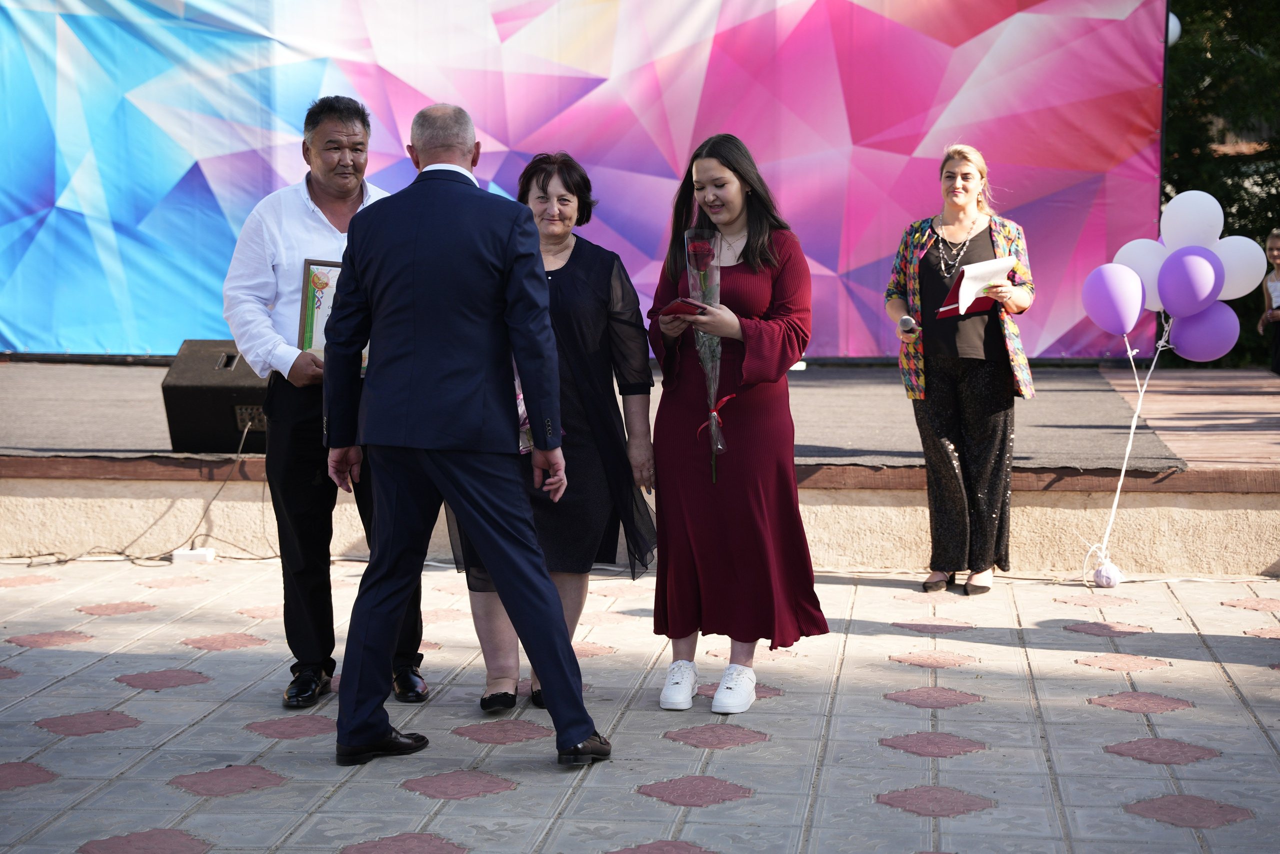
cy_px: 427
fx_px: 2190
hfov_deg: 32.6
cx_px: 640
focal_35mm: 62
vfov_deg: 22.1
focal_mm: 61.6
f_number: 2.8
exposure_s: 1/320
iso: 160
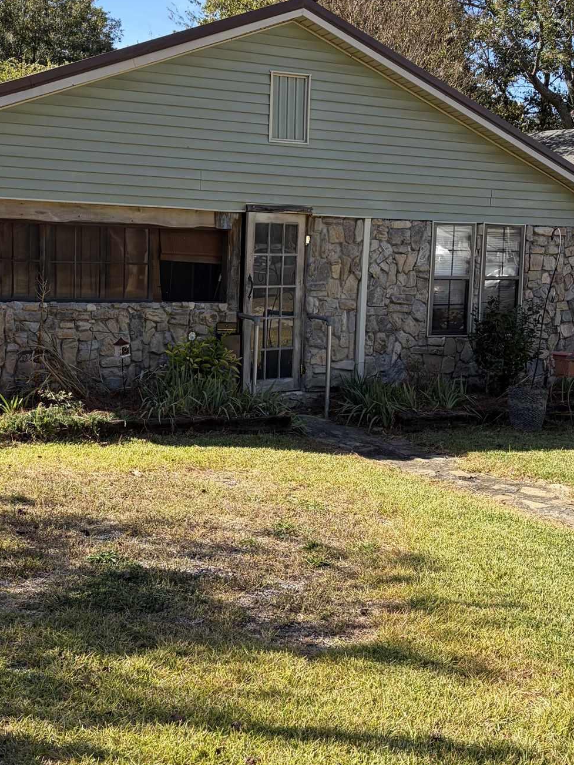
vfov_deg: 41.2
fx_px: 1017
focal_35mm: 46
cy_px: 350
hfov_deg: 31.4
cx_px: 213
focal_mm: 5.96
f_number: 1.6
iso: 50
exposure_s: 1/1587
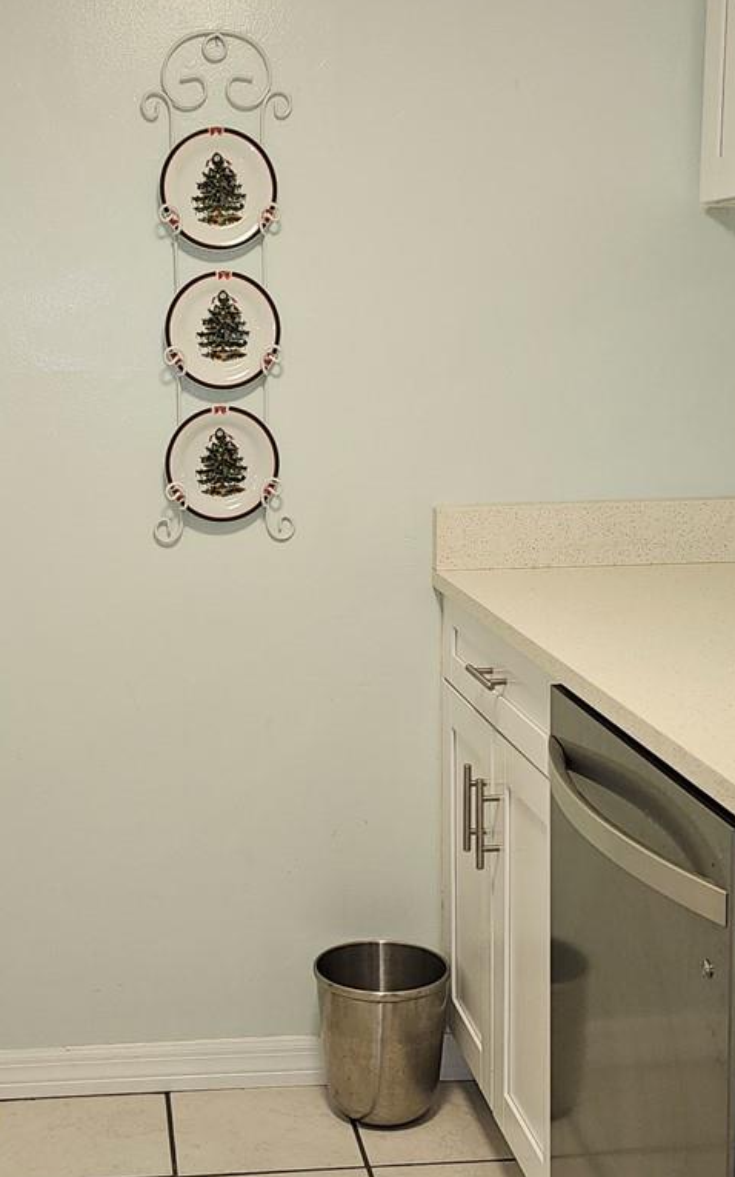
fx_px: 1635
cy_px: 588
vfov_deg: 39.6
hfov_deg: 25.0
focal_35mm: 51
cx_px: 183
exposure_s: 1/60
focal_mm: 6.3
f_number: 1.7
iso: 64
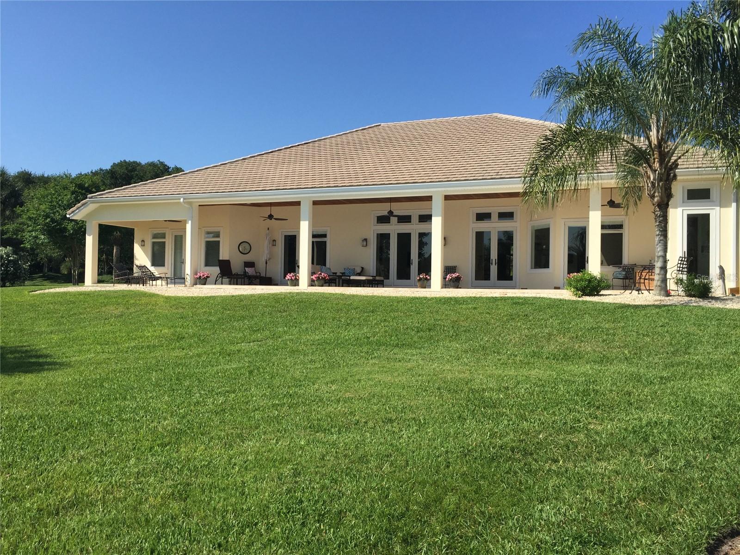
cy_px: 278
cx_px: 370
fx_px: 620
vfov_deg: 48.2
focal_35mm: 29
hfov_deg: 61.7
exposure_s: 1/1980
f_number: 2.2
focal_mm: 4.15
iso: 32
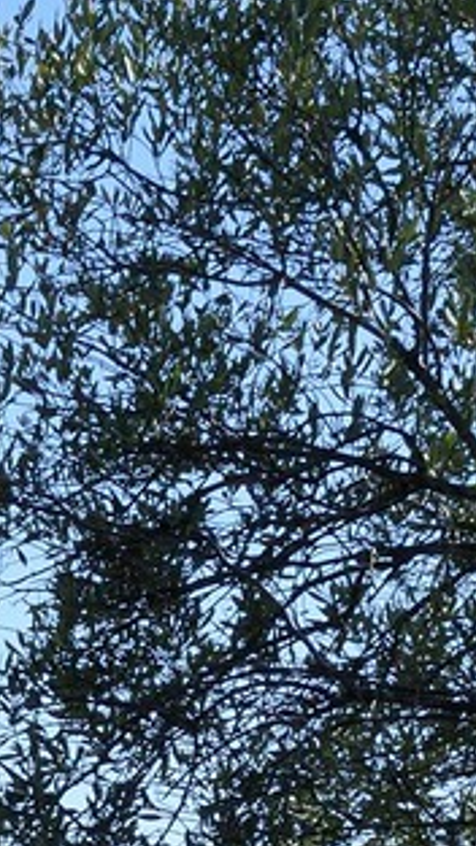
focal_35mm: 203
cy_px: 1895
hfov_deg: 5.8
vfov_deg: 9.6
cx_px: -614
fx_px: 4556
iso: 200
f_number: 13
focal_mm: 38
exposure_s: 1/160
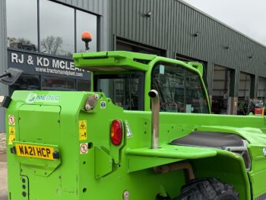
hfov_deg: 35.8
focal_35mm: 53
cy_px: 161
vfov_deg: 27.0
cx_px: 179
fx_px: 408
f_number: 1.8
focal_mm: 3
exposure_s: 1/195
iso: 16
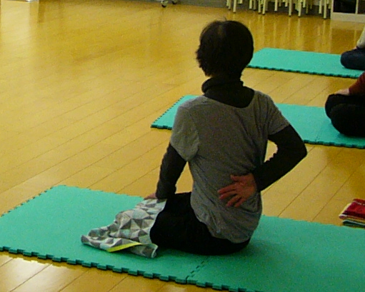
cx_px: -34
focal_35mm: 107
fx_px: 1156
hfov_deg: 17.4
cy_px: 18
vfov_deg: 14.2
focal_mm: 4.6
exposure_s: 1/60
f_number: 2.8
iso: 150
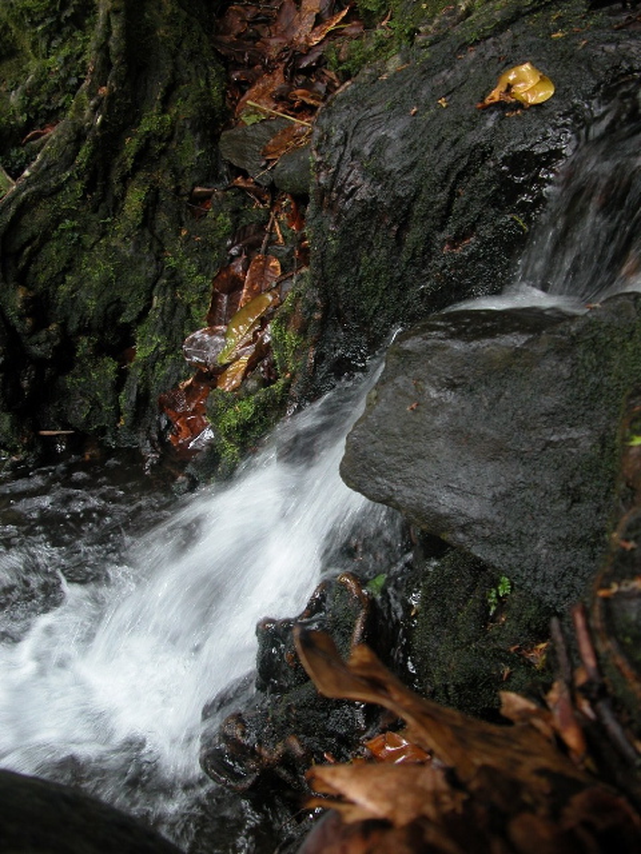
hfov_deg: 40.7
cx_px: 320
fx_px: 864
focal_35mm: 35
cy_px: 427
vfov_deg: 52.6
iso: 100
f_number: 2.8
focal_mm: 8.9
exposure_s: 1/27.7
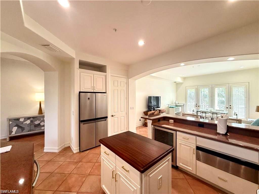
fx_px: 105
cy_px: 97
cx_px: 130
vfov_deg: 85.7
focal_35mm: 14
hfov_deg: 102.1
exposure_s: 1/120
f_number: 2.2
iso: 160
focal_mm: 2.22
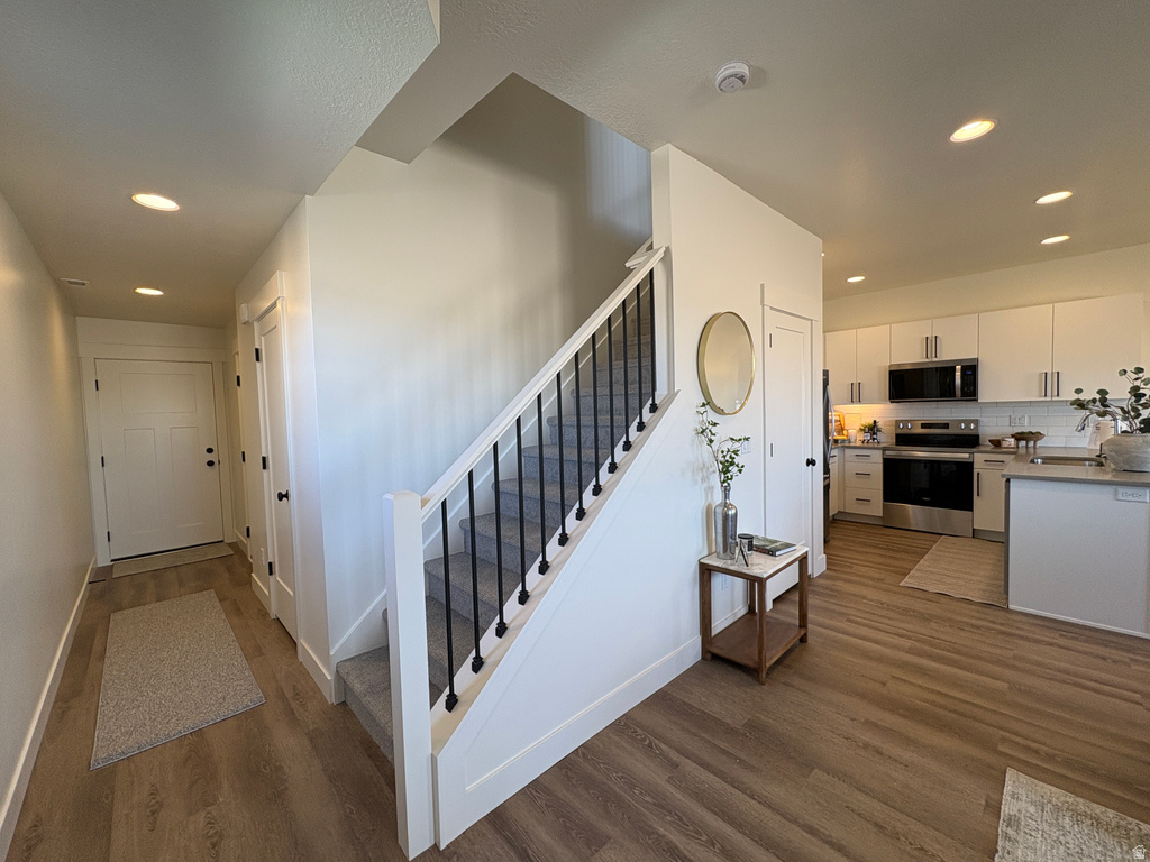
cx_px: 575
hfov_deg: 102.1
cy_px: 431
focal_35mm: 14
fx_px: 465
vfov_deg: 85.7
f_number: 2.2
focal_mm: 2.22
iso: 100
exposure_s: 1/120
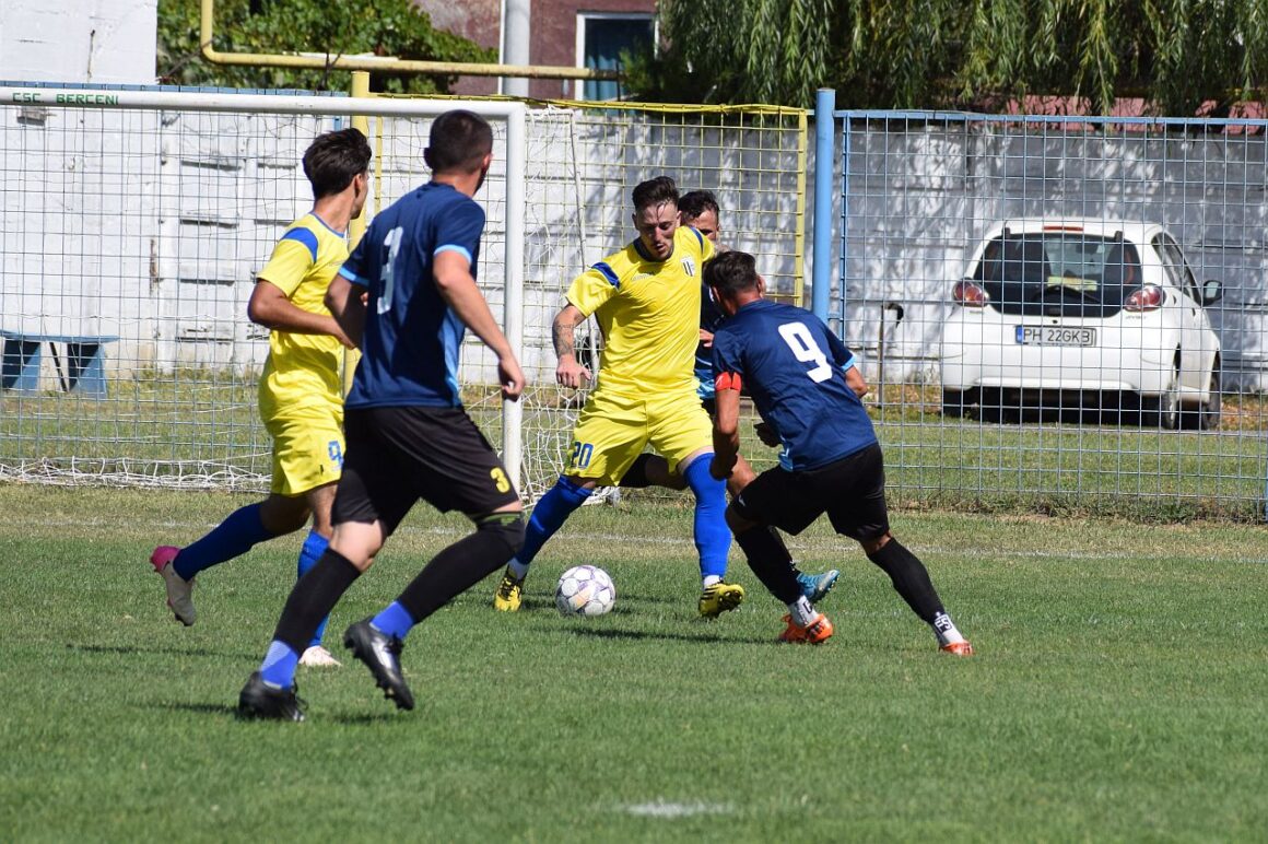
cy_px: 422
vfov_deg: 4.8
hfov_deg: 7.2
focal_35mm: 285
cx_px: 634
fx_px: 10032
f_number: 8
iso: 400
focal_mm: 190
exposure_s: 1/2000
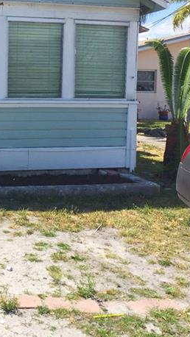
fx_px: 474
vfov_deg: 38.7
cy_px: 111
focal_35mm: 53
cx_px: 4
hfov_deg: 21.9
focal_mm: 4.15
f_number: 2.2
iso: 32
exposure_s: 1/1799
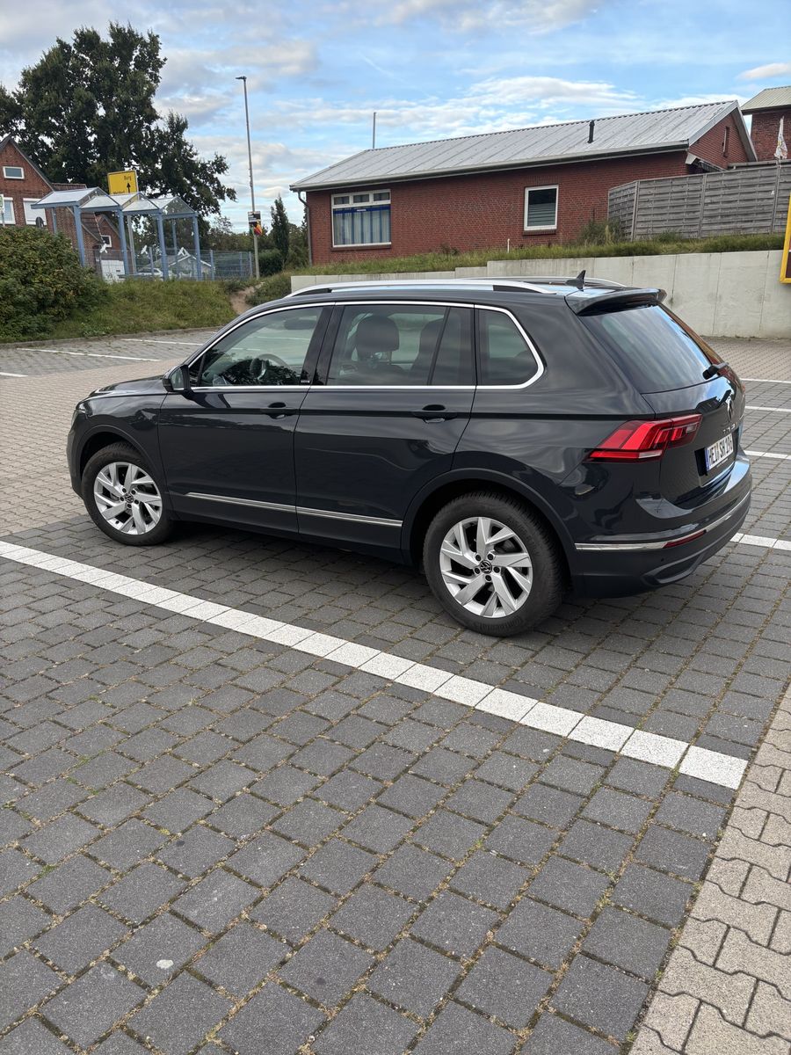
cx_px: 396
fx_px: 792
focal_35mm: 26
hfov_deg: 53.1
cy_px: 528
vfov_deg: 67.3
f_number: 1.6
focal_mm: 5.96
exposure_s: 1/430
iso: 50
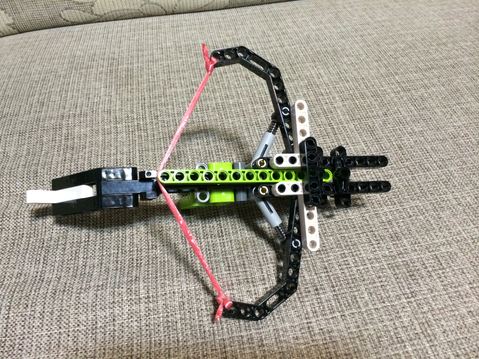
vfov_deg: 46.8
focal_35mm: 30
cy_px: 180
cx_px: 240
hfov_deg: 60.0
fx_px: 415
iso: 320
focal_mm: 4.12
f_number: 2.2
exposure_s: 1/15
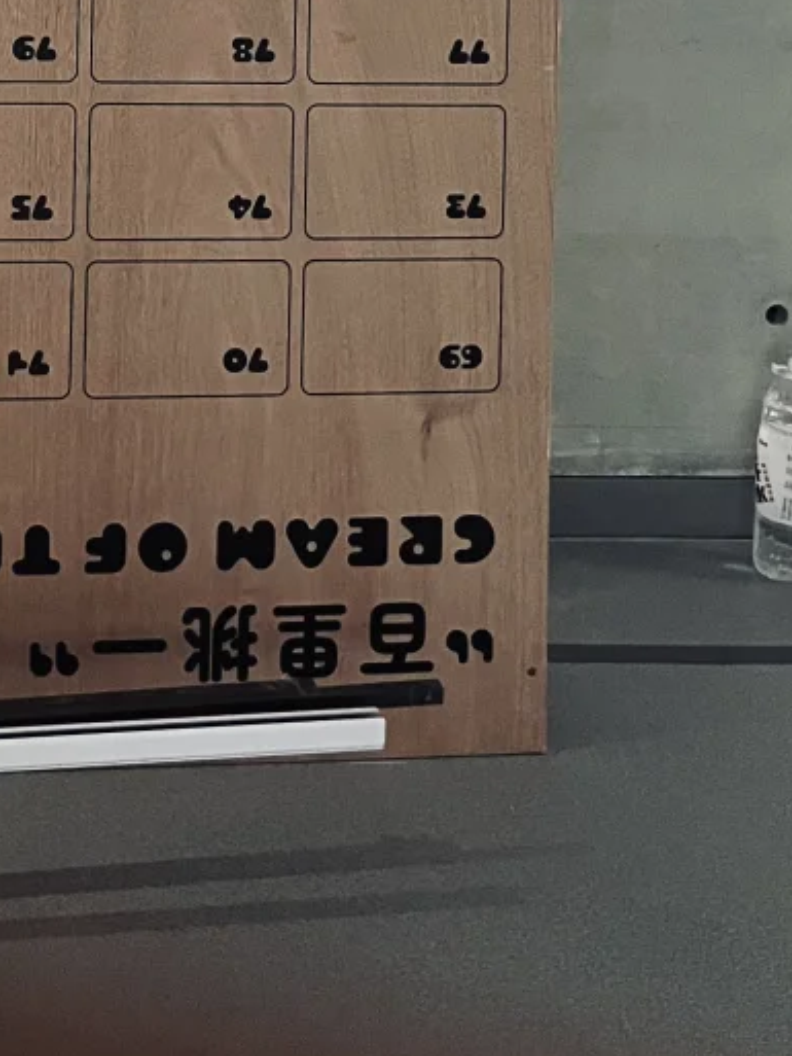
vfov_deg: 23.8
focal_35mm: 73
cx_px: -12
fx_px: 2226
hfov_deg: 19.5
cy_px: -276
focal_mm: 5.1
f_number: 1.6
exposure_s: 1/60
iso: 500
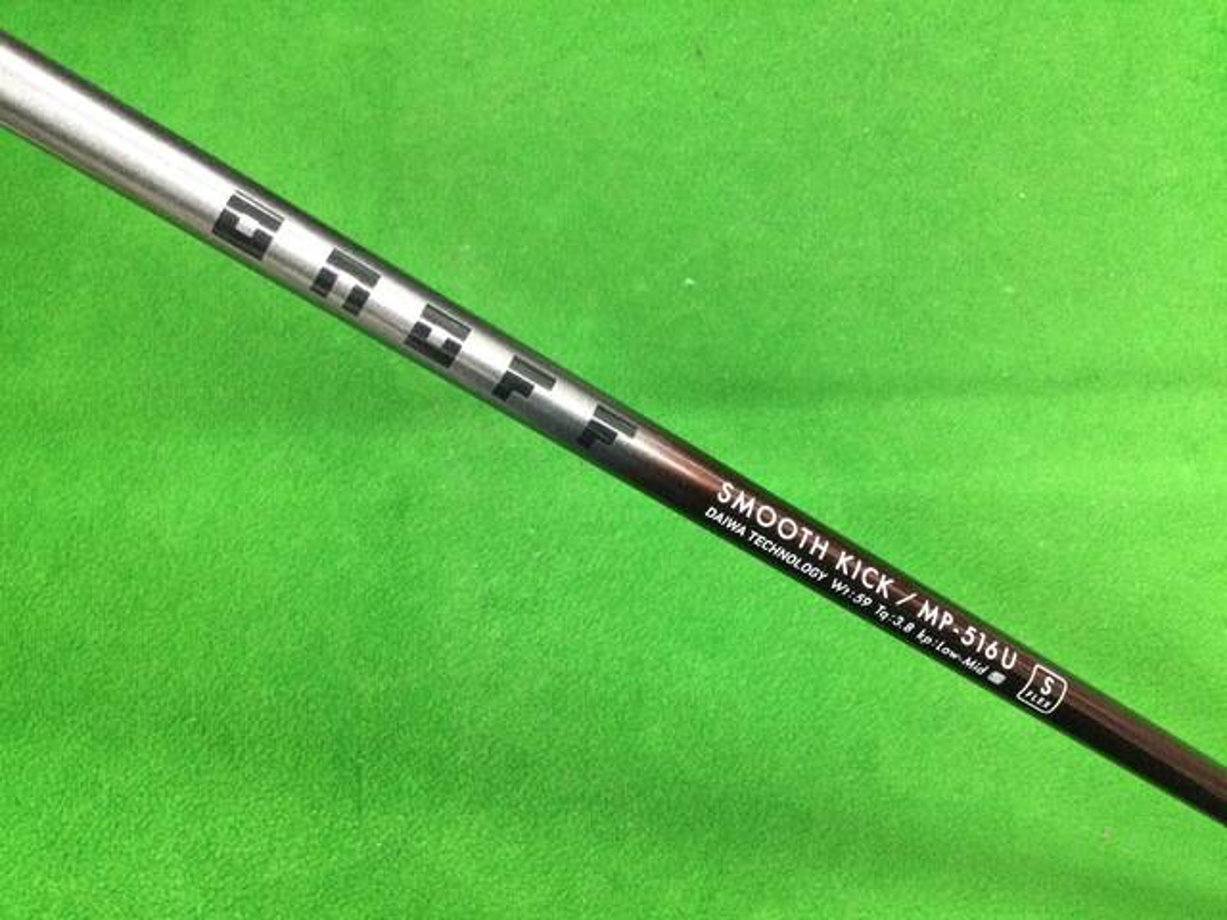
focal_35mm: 31
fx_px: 1099
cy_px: 460
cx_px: 614
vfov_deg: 45.4
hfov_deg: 58.4
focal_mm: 3.3
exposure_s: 1/24
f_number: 2.4
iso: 200
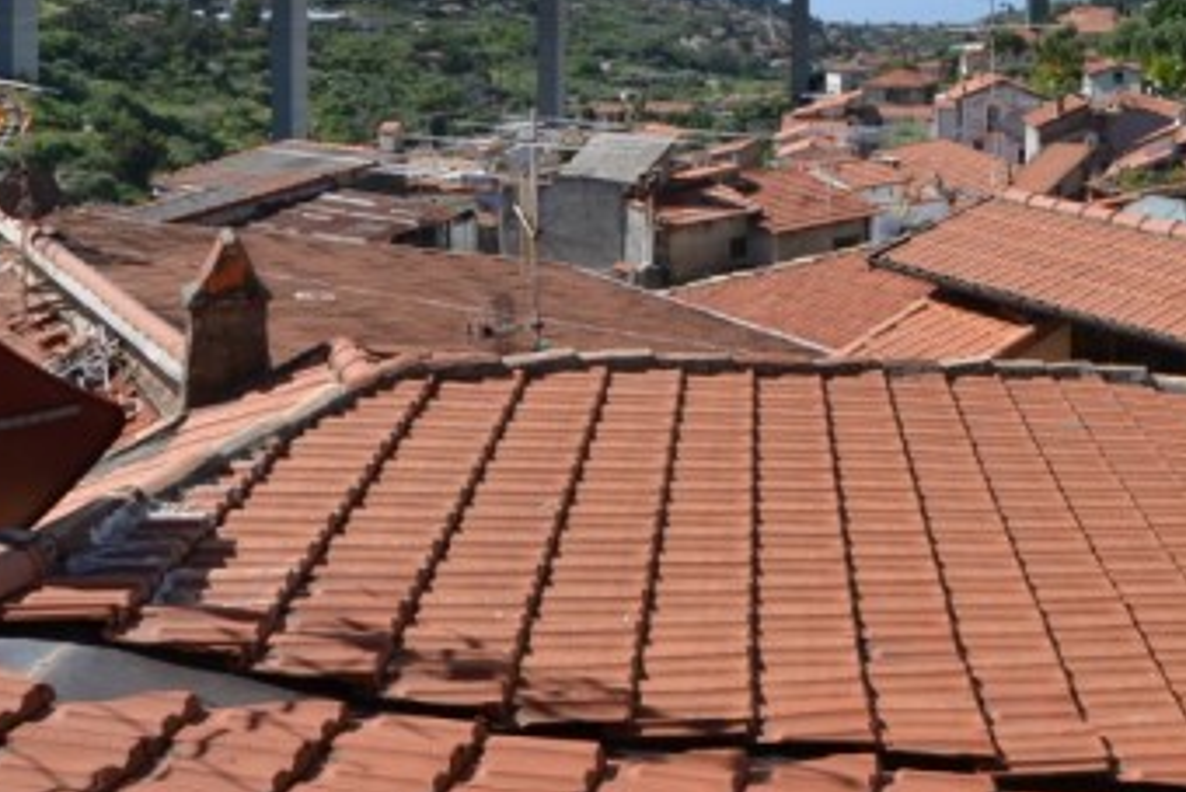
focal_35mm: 41
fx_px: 1338
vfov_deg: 30.2
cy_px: -37
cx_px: 1060
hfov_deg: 43.8
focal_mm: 11.5
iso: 100
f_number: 8
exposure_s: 1/250
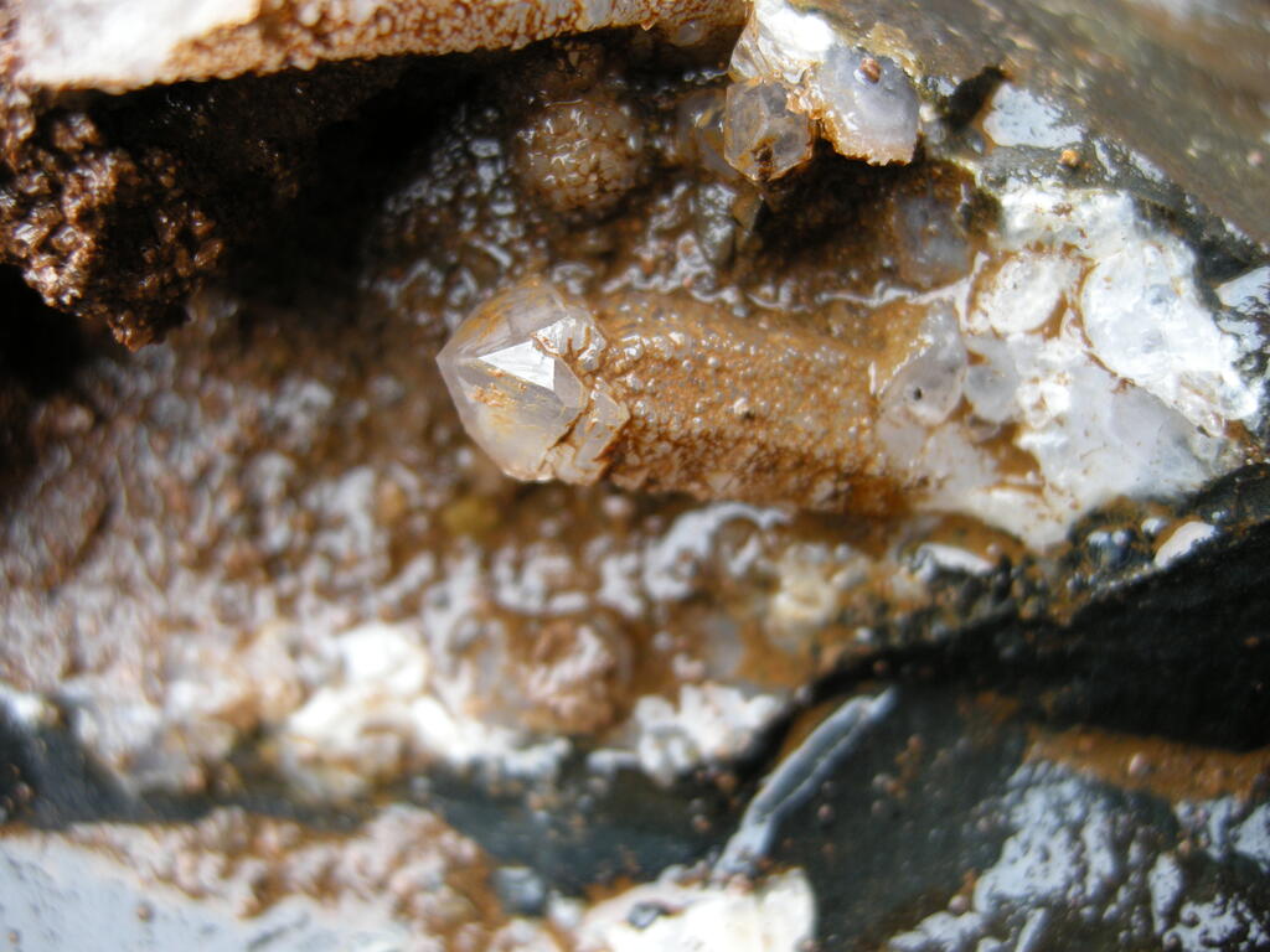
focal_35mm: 35
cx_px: 635
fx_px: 1284
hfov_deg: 52.6
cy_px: 476
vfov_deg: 40.7
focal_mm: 7.5
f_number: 2.7
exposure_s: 1/52.2
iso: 100
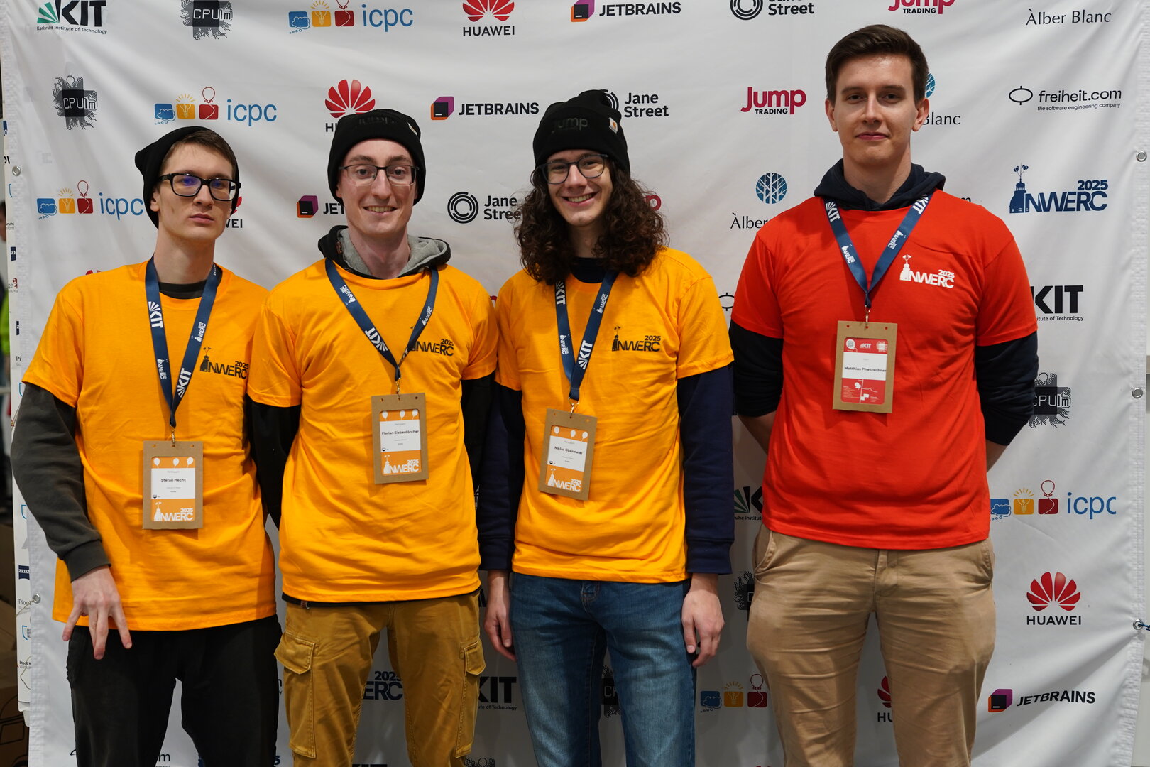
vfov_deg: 27.0
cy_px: 384
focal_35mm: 50
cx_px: 575
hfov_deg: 39.6
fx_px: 1597
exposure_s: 1/50
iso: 640
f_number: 2.8
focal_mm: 50
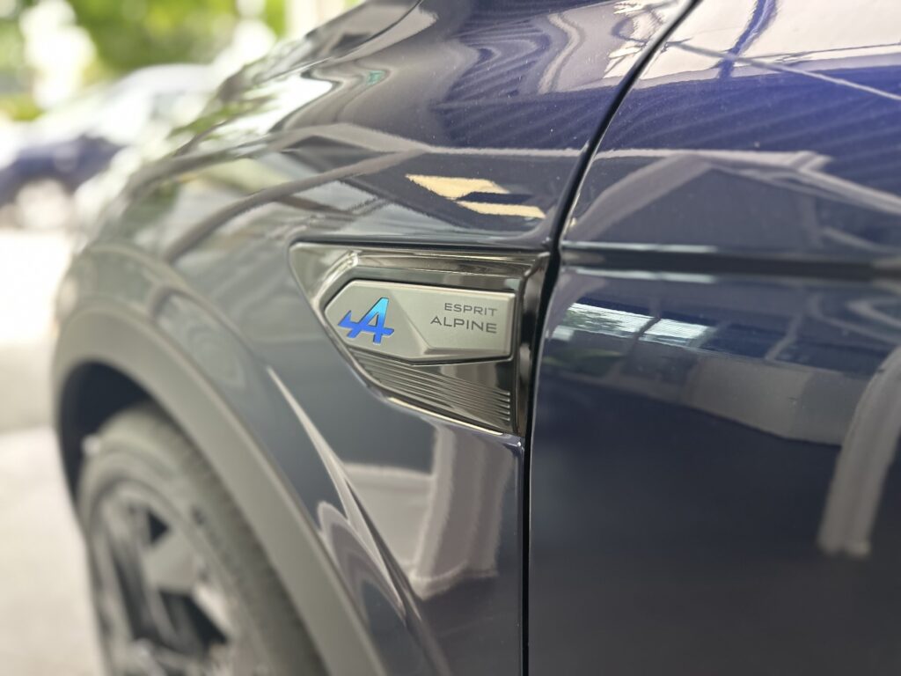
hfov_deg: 71.6
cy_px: 338
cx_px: 450
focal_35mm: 24
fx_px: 625
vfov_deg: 56.8
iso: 200
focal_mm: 6.86
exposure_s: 1/121
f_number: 1.78
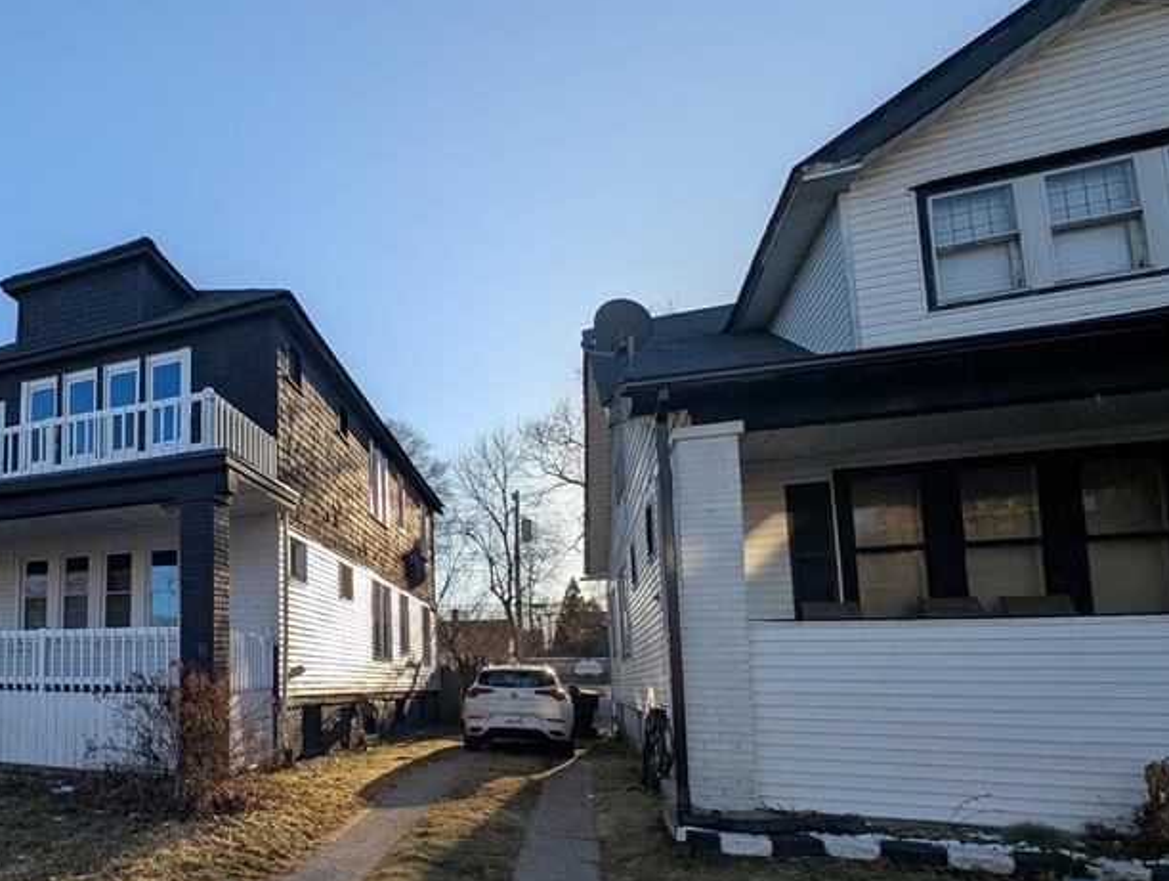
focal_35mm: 20
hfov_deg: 72.1
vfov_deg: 64.2
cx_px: 210
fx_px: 676
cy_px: 596
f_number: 1.95
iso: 42
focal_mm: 2.23
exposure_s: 1/1953
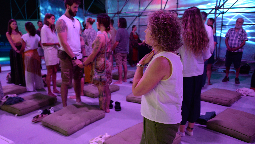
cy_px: 75
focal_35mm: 30
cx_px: 126
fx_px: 203
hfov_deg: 64.3
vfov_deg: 38.9
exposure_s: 1/30
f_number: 3.5
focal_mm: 28
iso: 2000
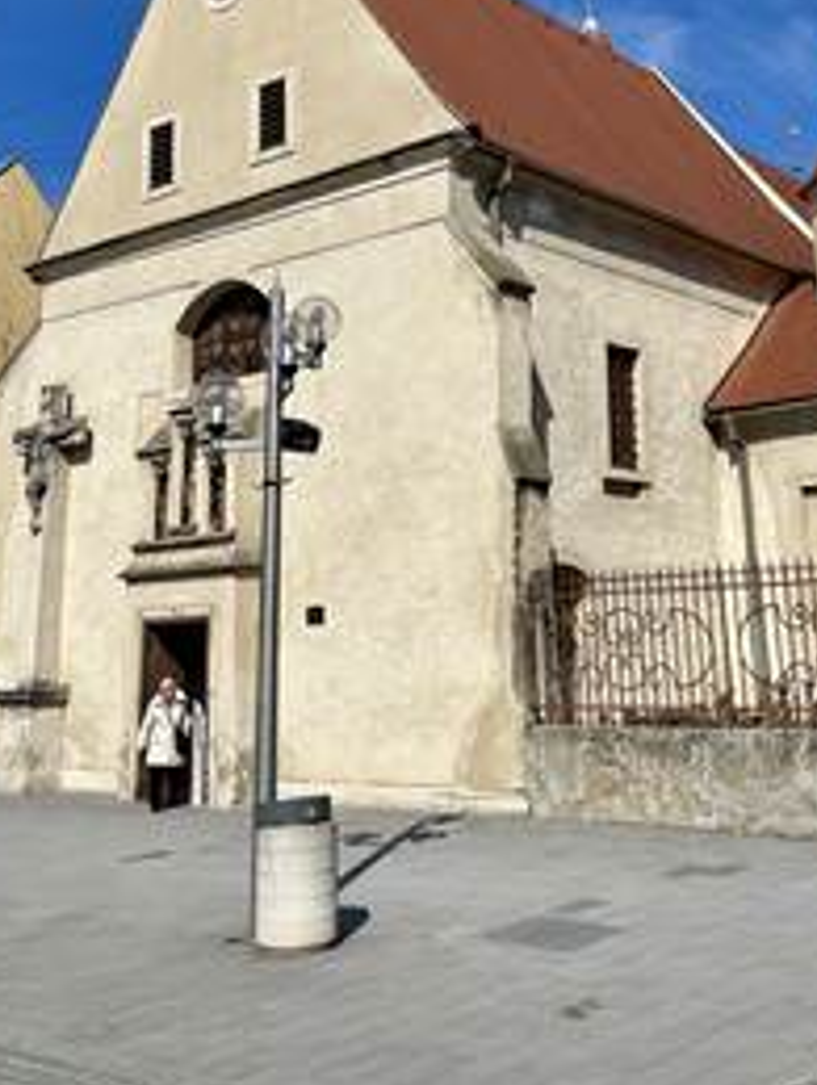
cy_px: 335
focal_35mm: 37
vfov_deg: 48.9
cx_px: 570
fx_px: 1161
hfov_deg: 38.1
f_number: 1.78
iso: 80
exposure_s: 1/9709
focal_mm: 6.86
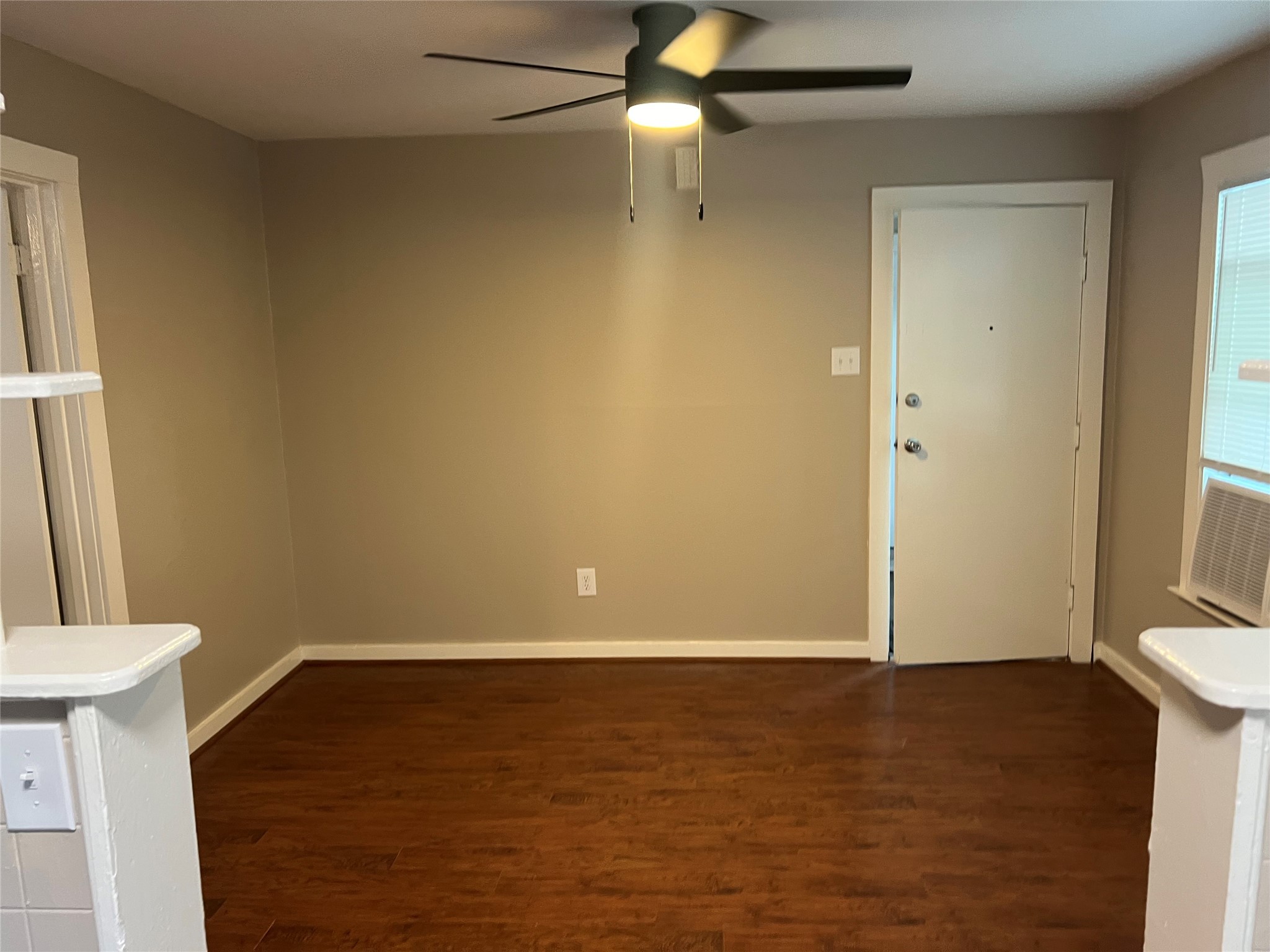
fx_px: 954
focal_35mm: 26
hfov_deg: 67.3
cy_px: 476
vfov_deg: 53.1
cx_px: 635
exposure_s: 1/60
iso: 200
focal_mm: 5.7
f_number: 1.5
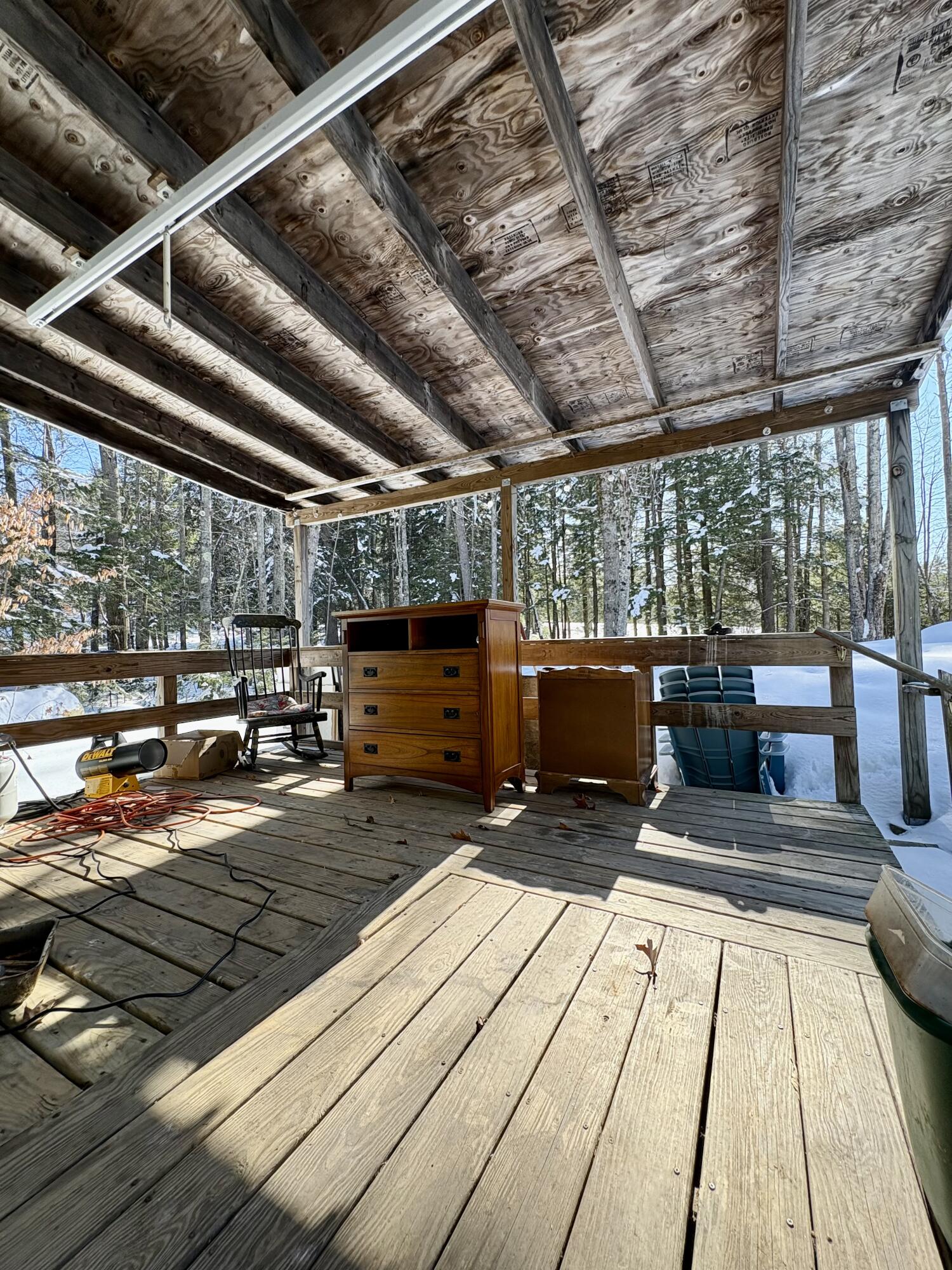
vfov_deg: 102.1
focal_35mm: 14
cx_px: 476
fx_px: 513
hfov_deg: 85.7
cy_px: 635
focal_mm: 2.22
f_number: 2.2
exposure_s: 1/217
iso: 64
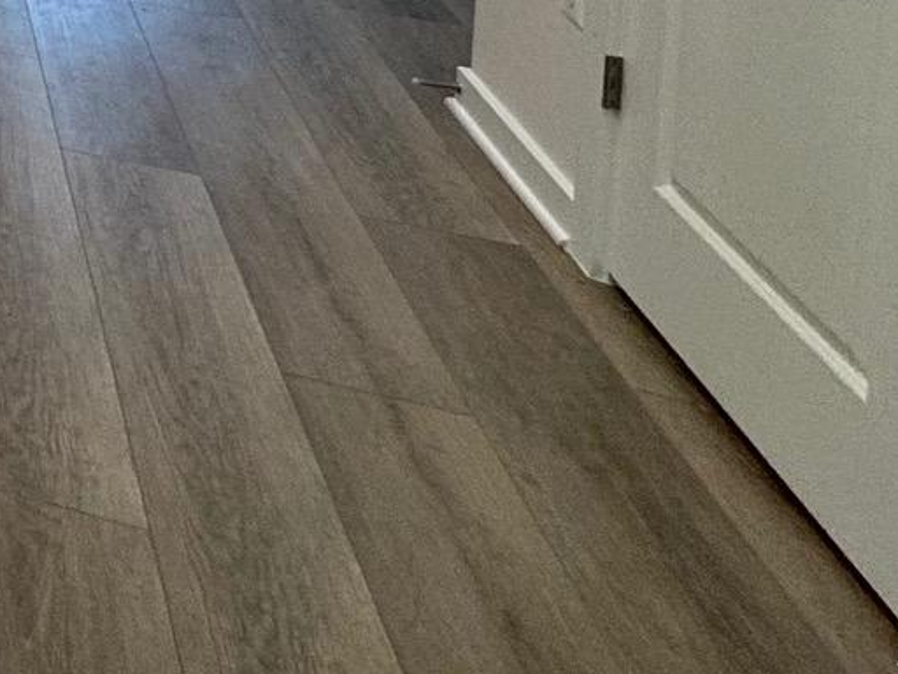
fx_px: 1453
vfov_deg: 20.2
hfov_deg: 20.3
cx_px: -823
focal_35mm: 56
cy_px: -477
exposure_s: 1/120
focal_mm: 2.22
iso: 125
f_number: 2.2
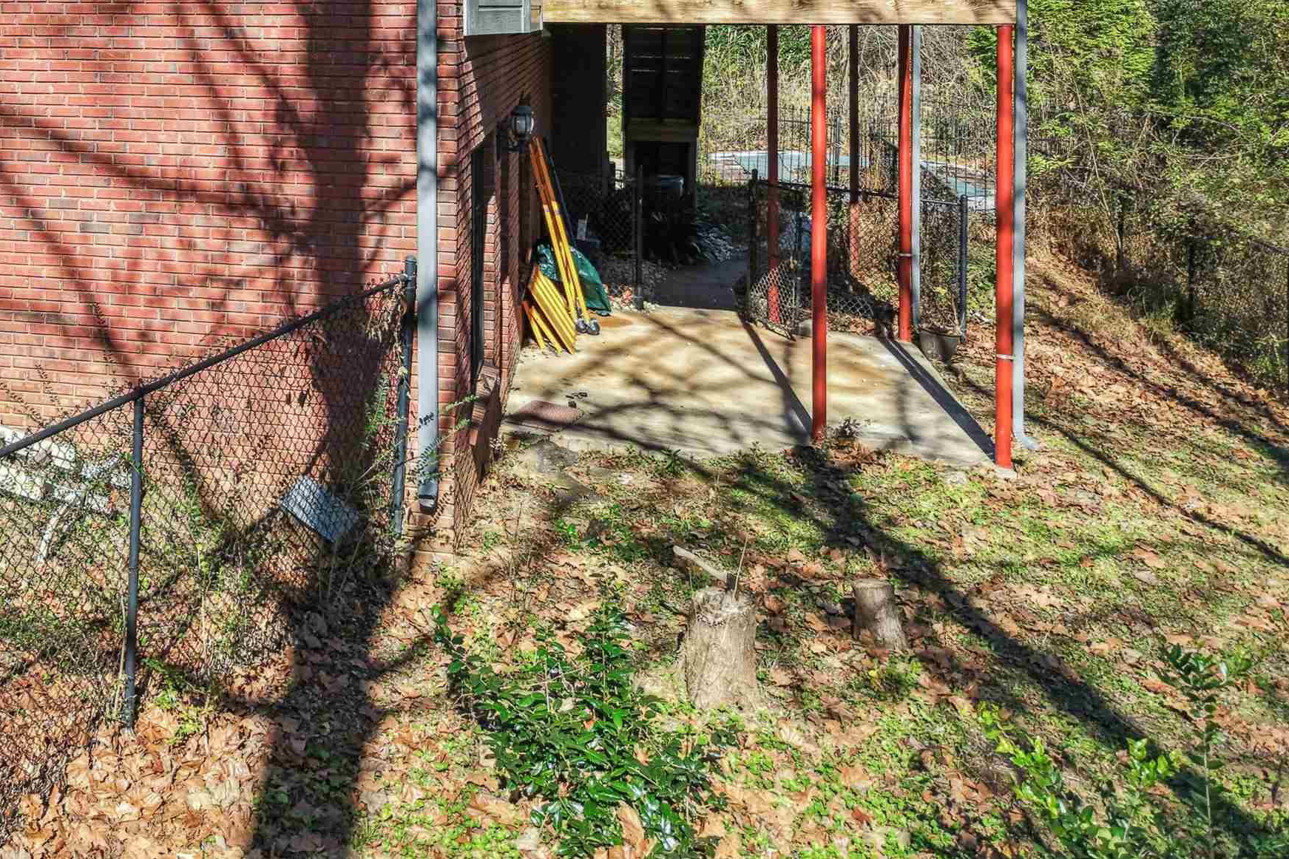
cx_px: 164
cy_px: 47
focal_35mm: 44
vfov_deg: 29.0
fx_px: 1575
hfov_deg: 41.5
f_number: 1.8
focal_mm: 8.7
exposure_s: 1/1600
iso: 140
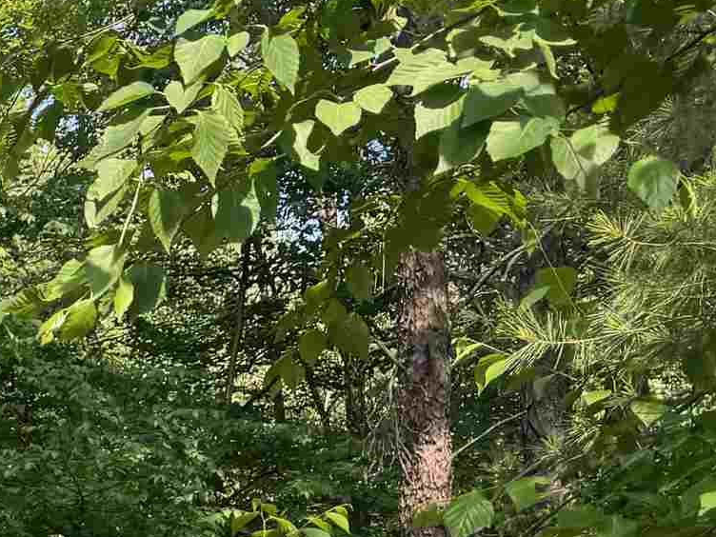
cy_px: 664
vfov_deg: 14.6
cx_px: -486
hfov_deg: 17.2
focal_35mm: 98
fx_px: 2027
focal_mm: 6.76
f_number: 1.78
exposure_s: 1/633
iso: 80
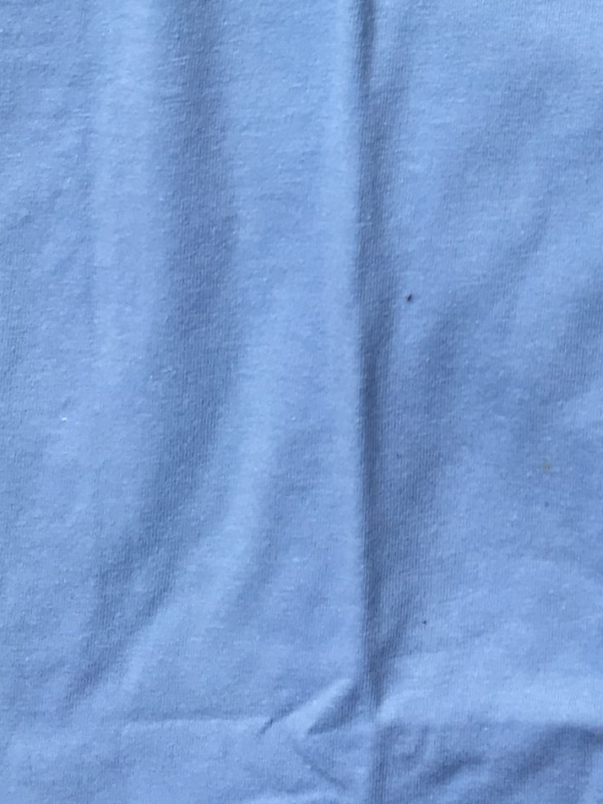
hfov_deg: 17.9
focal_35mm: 78
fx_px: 1812
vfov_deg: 22.2
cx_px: 739
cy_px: -270
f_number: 2.2
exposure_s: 1/422
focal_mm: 4.15
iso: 25
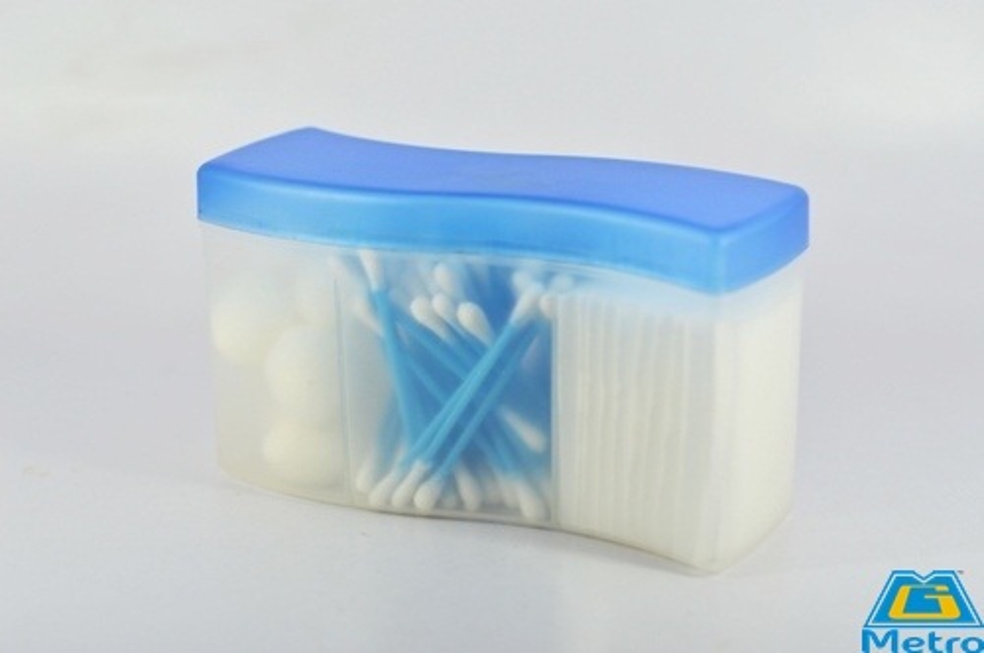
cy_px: 326
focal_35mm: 75
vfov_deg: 18.1
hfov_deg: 27.0
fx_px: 2047
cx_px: 492
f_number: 3.5
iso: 100
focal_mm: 50
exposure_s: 1/160
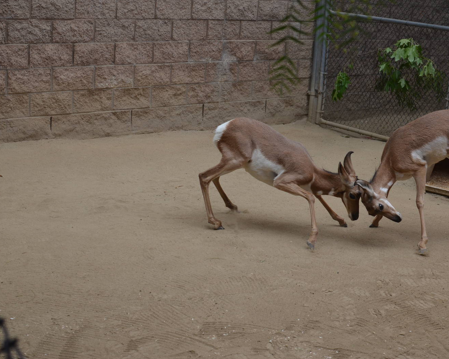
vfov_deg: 25.6
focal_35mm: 60
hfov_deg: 31.6
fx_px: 792
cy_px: 179
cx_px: 268
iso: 400
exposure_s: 1/1000
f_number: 4
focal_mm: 35
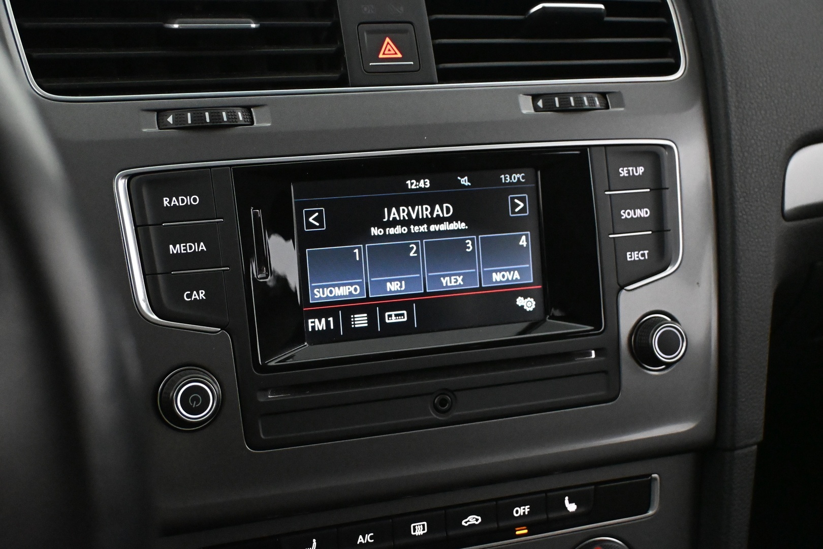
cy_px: 274
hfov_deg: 40.0
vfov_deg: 27.3
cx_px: 412
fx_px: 1132
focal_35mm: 50
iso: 9000
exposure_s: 1/60
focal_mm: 33
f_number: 5
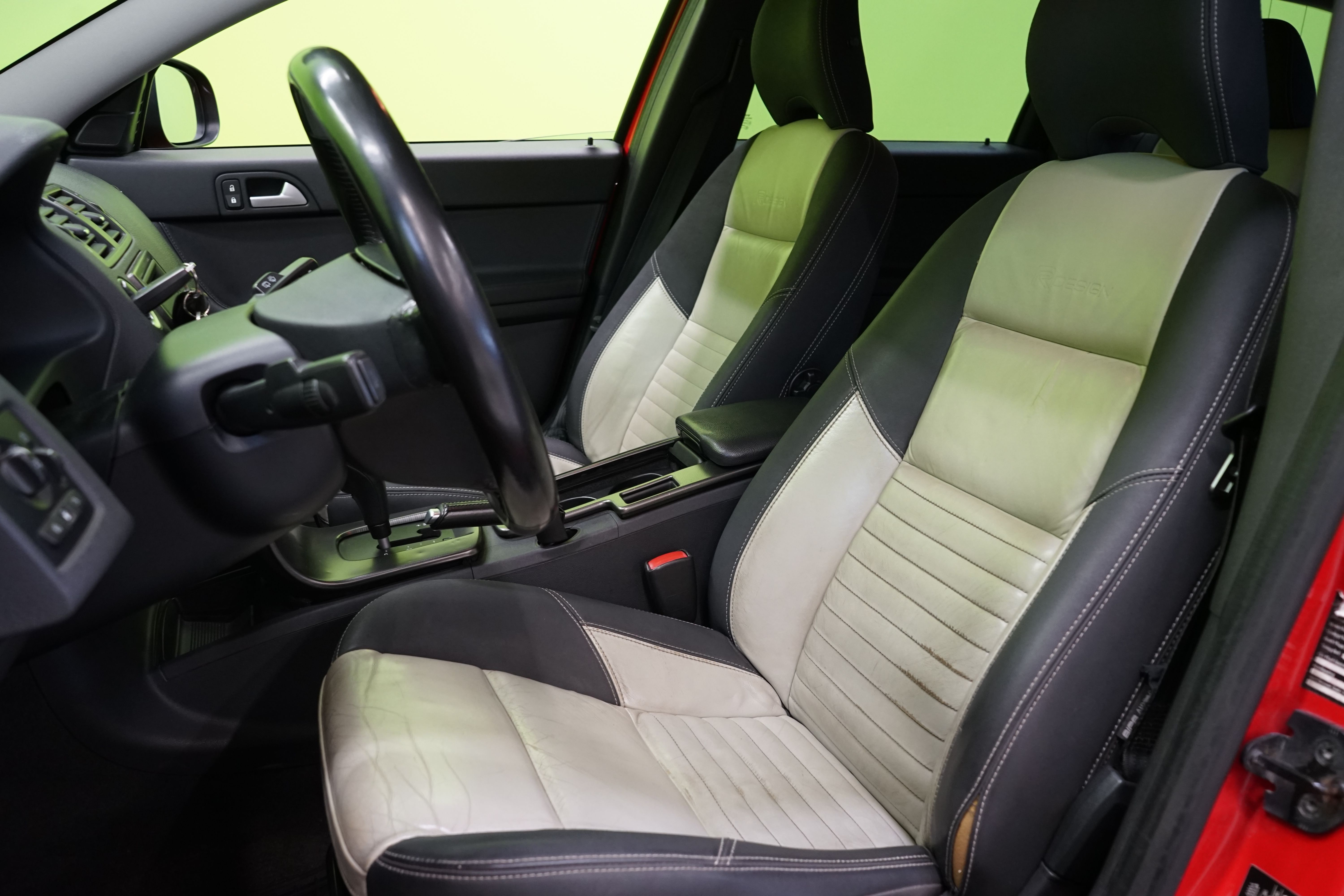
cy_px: 448
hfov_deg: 63.7
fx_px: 1083
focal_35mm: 29
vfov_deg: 45.0
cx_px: 672
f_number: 5.6
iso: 1600
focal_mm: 29
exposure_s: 1/20
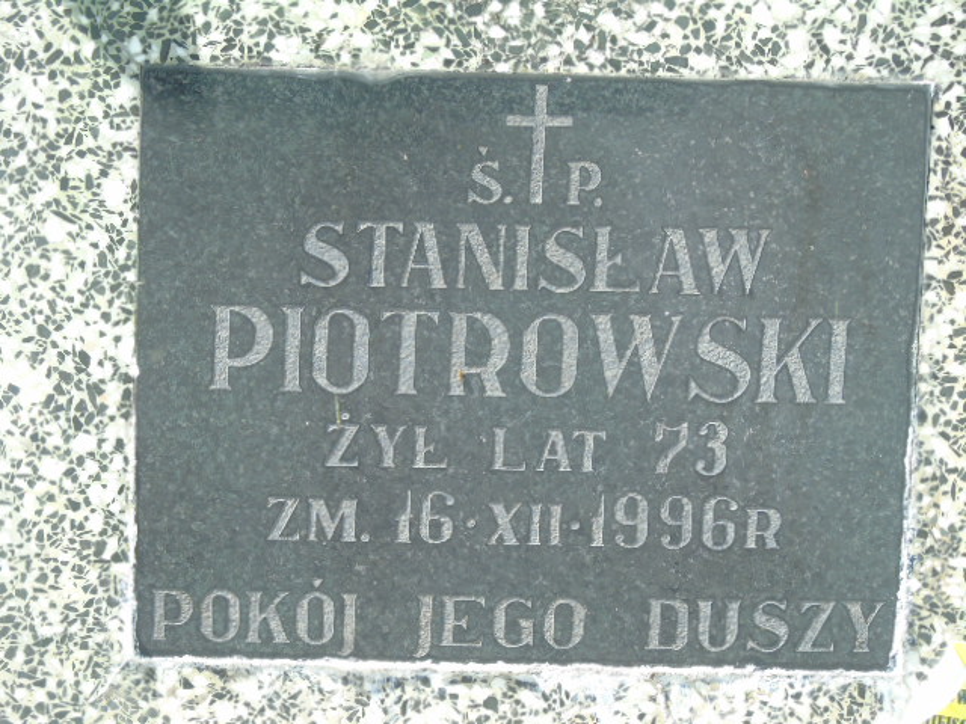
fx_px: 7758
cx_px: 483
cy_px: 362
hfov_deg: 7.1
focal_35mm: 278
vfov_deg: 5.3
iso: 160
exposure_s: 1/125
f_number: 4.9
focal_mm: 50
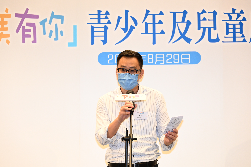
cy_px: 84
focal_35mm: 120
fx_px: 836
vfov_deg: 11.4
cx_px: 126
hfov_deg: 17.1
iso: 1600
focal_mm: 120
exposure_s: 1/125
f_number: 6.3
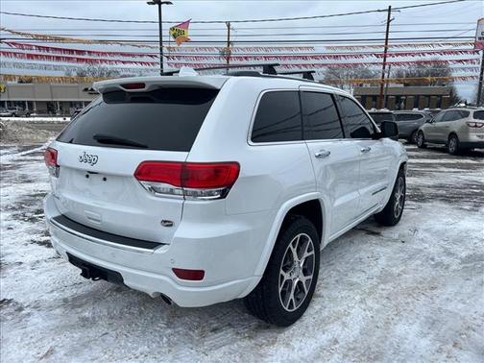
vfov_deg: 53.1
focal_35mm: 26
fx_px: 364
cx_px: 242
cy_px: 182
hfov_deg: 67.3
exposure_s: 1/1621
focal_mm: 5.7
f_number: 1.5
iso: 50
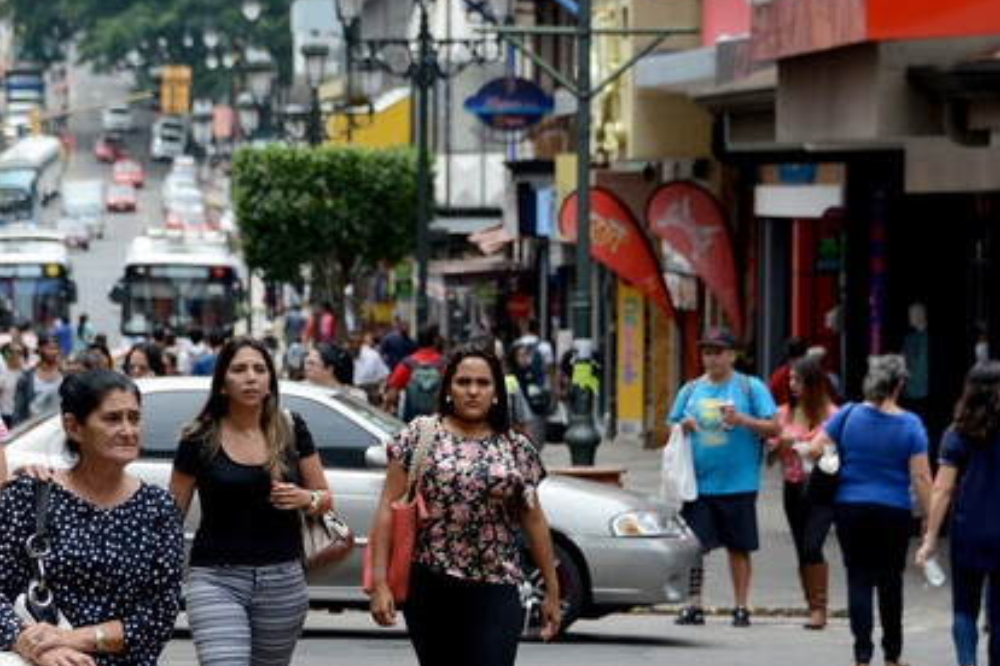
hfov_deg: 9.6
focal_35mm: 213
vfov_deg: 6.4
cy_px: 500
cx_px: 275
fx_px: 5916
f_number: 5.3
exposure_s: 1/1250
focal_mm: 98
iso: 400
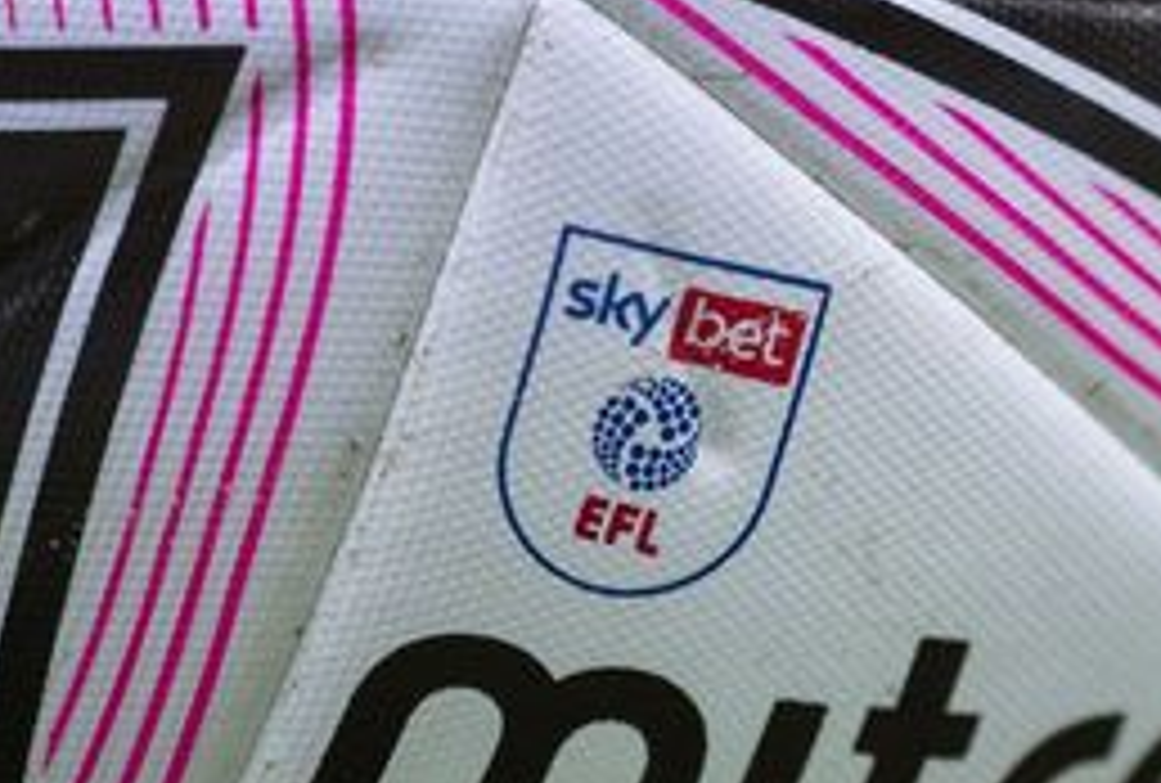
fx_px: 20065
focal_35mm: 620
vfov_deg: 2.2
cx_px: 806
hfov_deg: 3.3
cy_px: 574
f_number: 2.8
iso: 2000
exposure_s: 1/1000
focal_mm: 400
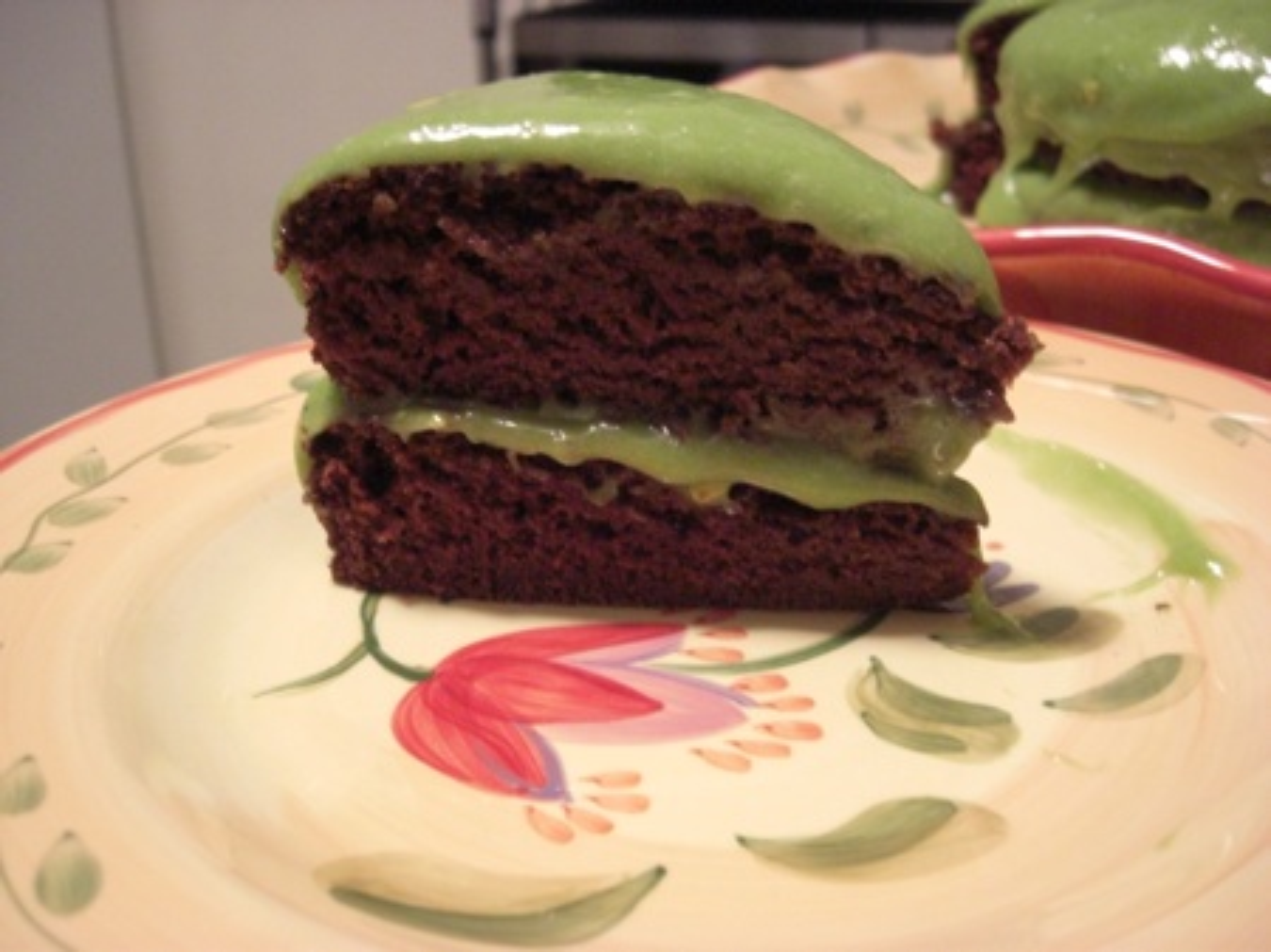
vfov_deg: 37.7
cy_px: 476
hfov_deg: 49.0
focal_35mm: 38
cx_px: 636
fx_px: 1395
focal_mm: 7.9
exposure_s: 1/25
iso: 800
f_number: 2.8
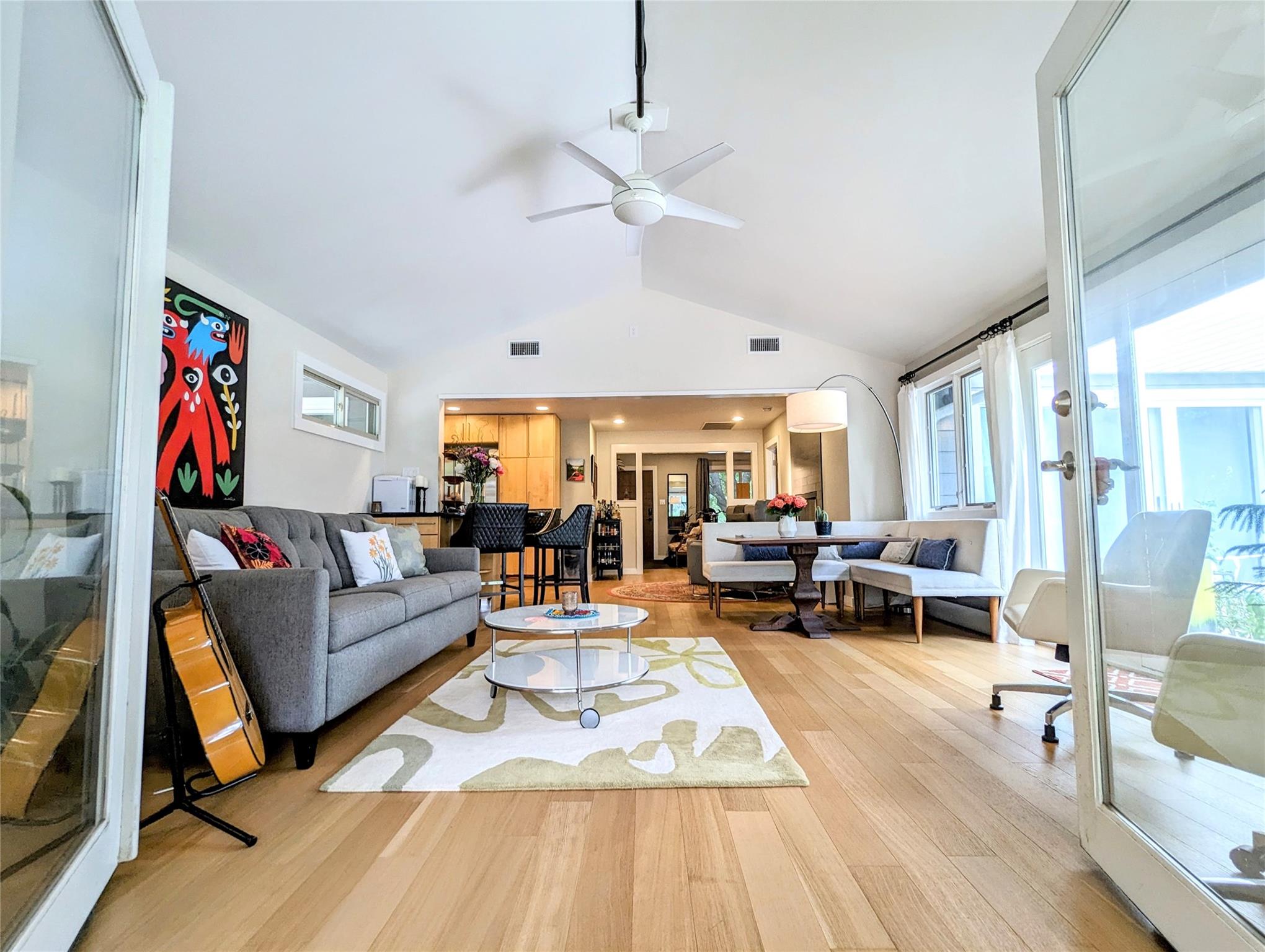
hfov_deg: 94.4
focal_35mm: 16
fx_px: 586
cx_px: 632
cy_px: 476
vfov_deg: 78.2
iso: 80
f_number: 2.2
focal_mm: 2.35
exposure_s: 1/60
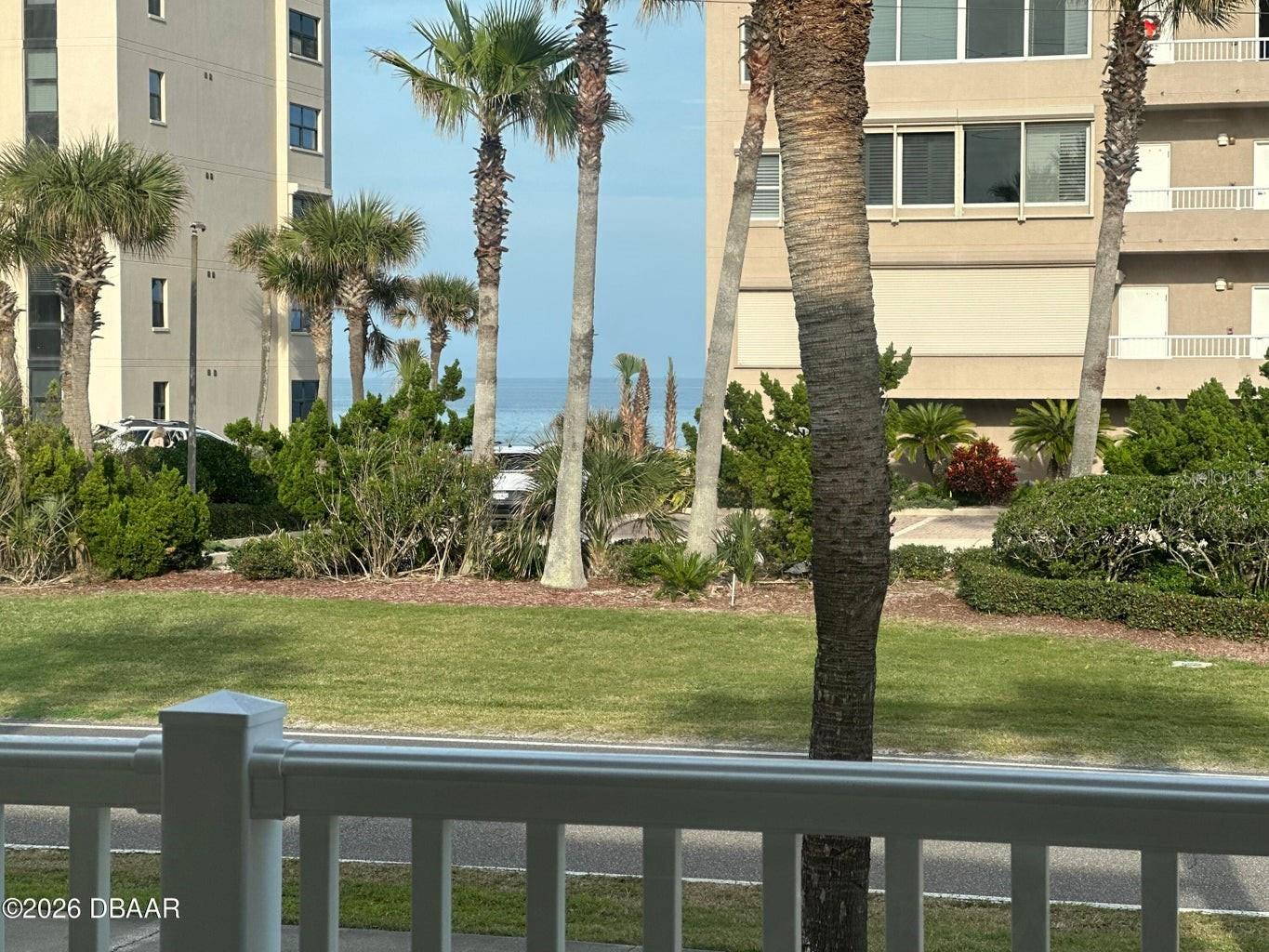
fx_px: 2823
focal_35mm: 77
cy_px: 476
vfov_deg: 19.1
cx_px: 634
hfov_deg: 25.3
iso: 32
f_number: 2.8
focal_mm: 9
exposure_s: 1/457
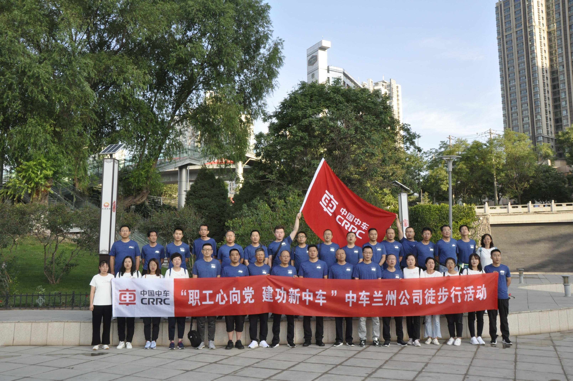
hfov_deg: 57.3
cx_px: 286
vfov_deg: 39.9
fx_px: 525
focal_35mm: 33
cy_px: 190
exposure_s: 1/200
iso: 800
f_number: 13
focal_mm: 22
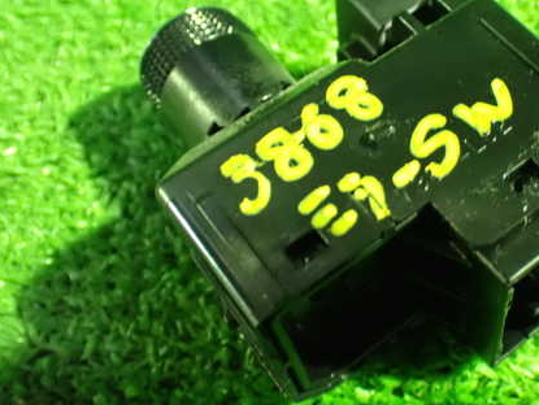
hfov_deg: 36.2
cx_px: 378
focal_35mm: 52
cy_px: 188
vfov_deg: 28.1
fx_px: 810
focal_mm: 6.37
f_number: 2.5
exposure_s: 1/15
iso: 1600
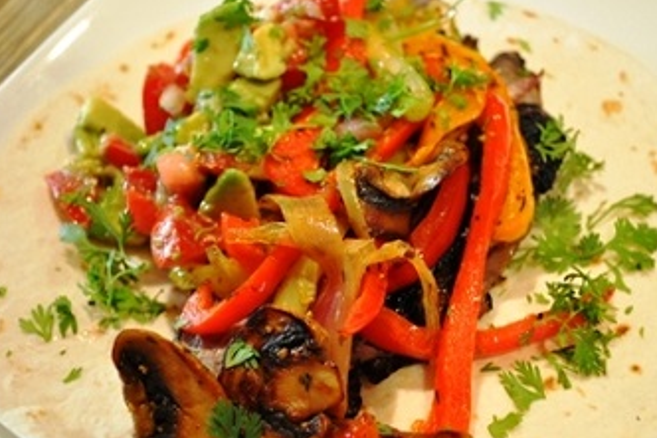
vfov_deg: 21.9
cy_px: 231
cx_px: 344
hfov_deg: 32.4
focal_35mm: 62
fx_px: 1131
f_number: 5
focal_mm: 34
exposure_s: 1/25
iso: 1600
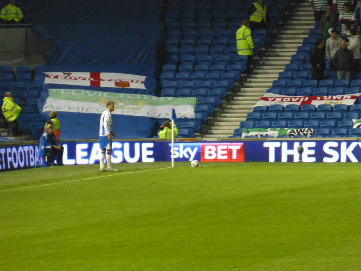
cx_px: 180
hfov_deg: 4.1
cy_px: 136
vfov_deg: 3.1
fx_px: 5006
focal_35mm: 480
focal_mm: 86
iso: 1600
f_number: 6.4
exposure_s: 1/50
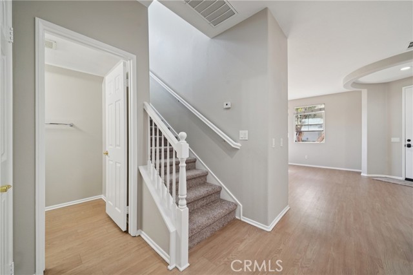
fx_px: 149
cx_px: 206
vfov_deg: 85.5
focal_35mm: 13
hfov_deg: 108.3
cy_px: 138
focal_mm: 13
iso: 400
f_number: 8
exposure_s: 1/15
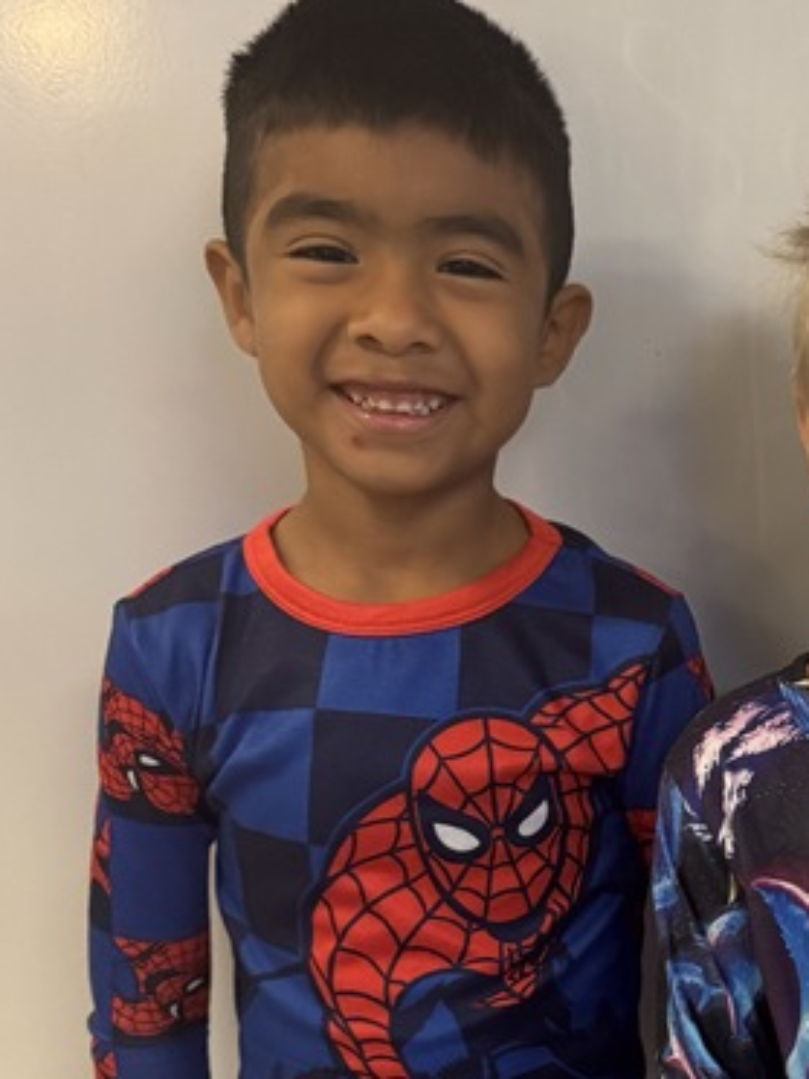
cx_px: 986
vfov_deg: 28.2
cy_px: 986
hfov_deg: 20.7
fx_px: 2057
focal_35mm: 66
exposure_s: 1/60
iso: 640
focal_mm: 6.76
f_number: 1.78
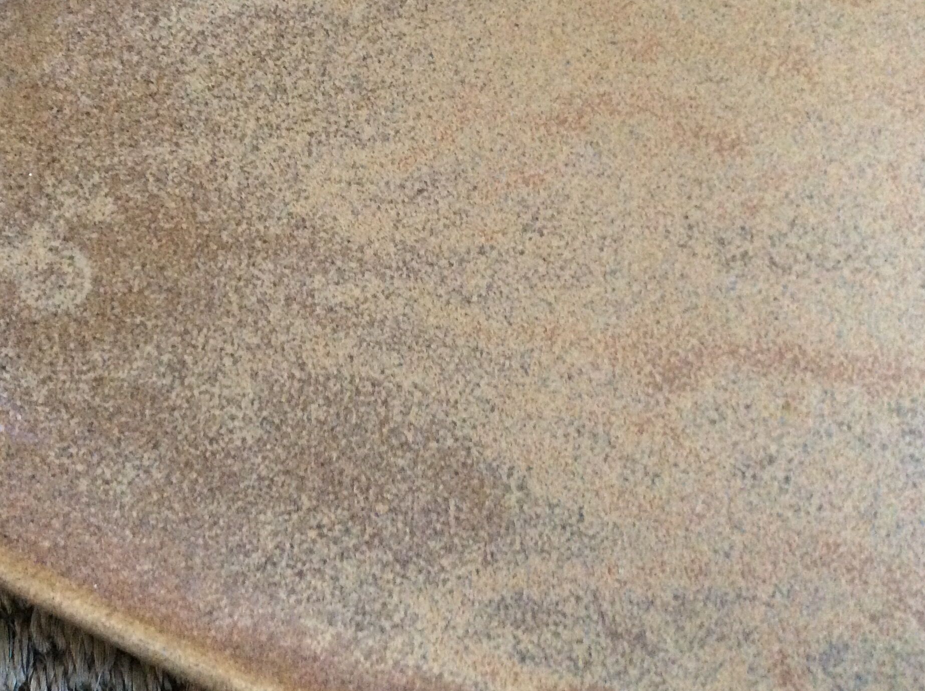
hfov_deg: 41.4
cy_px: 243
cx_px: 281
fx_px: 1201
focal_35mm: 45
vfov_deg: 31.9
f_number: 2.4
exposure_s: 1/20
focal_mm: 3.3
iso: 320
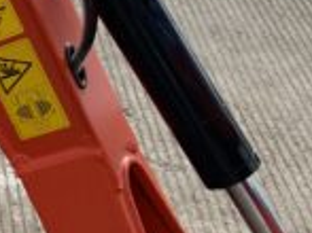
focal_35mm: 126
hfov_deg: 13.3
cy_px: 205
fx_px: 1135
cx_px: -333
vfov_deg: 11.7
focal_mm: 3
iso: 16
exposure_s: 1/473
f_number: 1.8
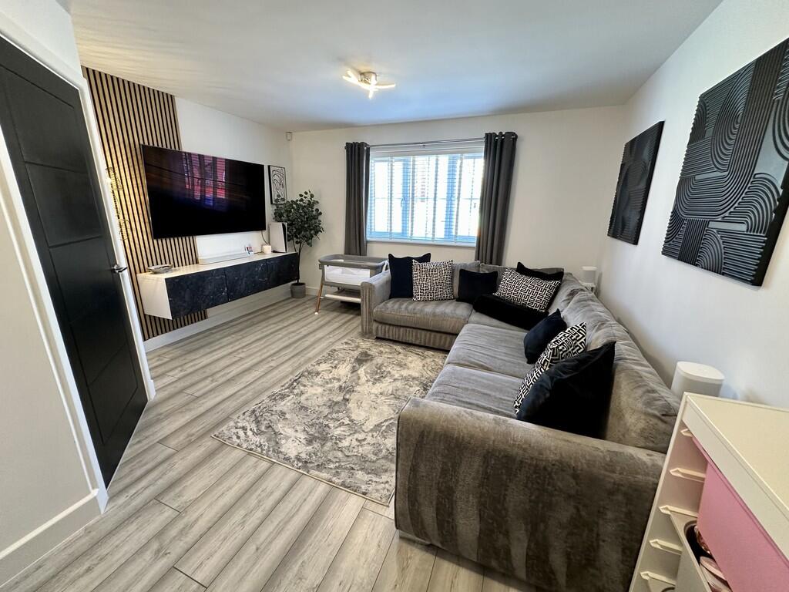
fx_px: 319
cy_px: 296
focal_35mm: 14
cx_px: 394
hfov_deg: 102.1
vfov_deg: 85.7
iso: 160
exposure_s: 1/50
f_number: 2.2
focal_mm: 2.22
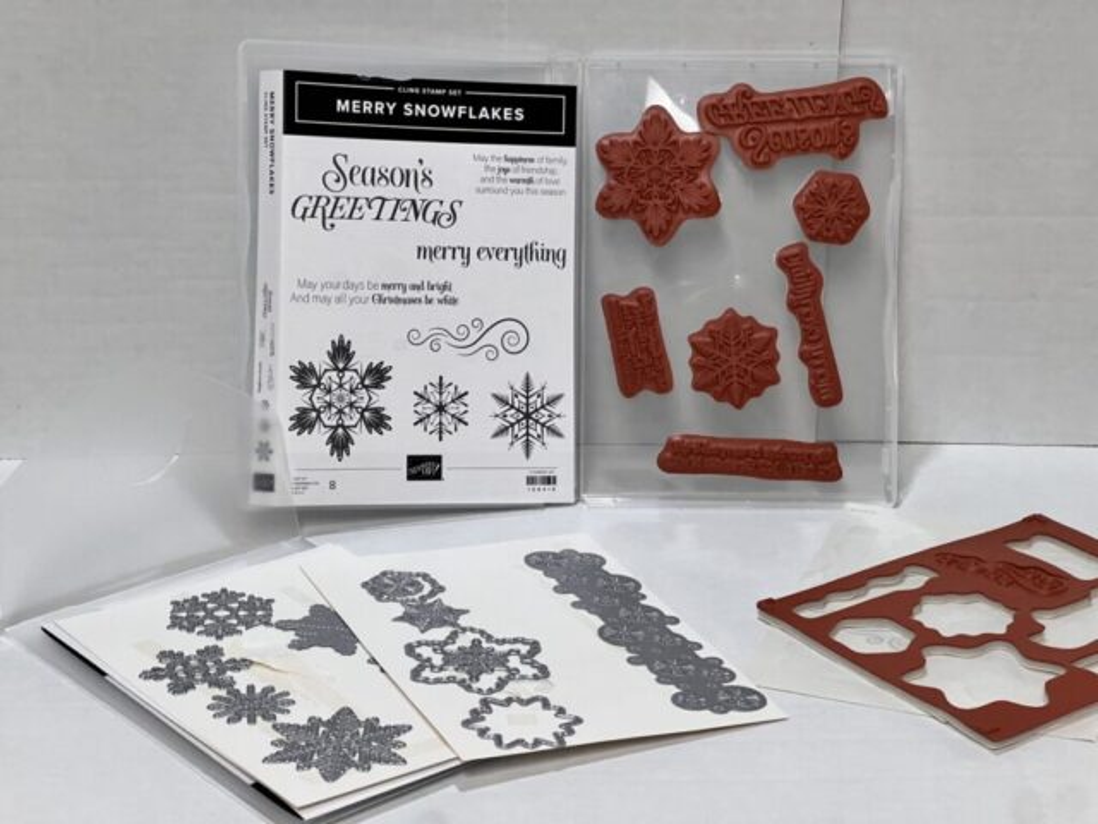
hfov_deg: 25.3
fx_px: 2442
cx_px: 549
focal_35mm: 77
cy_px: 412
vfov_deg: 19.1
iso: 200
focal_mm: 9
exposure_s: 1/120
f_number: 2.8
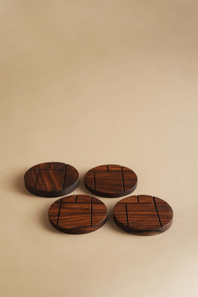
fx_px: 578
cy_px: 148
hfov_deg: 19.5
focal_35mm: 70
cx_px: 99
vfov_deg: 28.8
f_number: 8
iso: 1000
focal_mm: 70
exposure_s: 1/100
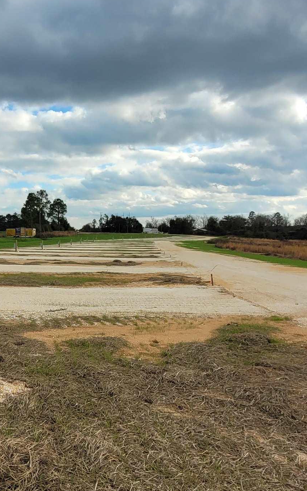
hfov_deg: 38.3
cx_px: 42
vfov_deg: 61.2
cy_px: 260
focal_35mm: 31
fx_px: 415
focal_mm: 1.74
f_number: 2.2
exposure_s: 1/1269
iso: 40
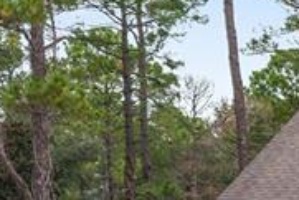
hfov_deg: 11.3
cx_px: 783
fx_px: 1172
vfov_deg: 9.5
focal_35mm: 141
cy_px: 307
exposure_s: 1/640
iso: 260
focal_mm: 8.67
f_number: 1.8
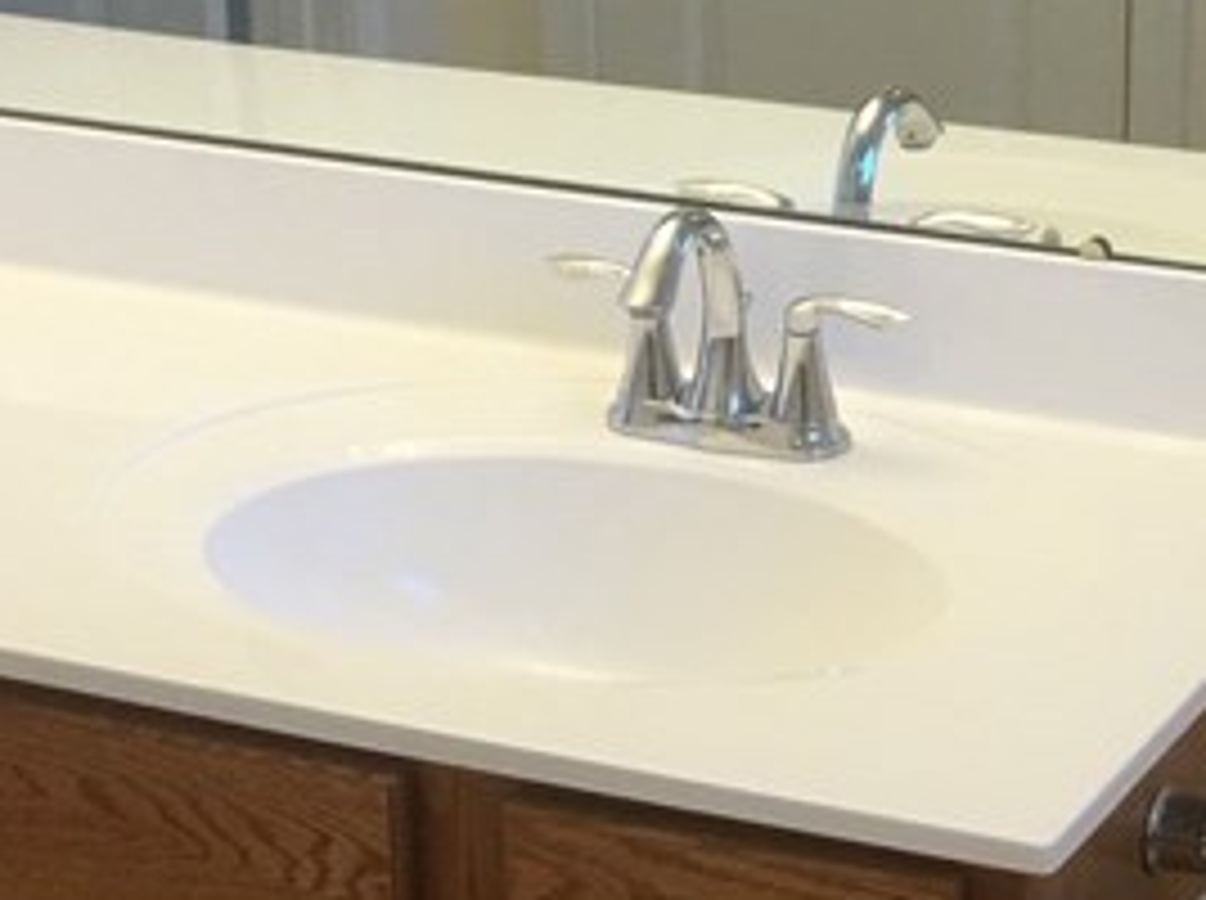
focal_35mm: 111
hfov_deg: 17.7
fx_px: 3860
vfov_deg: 13.3
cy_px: 515
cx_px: 846
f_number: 2.2
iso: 25
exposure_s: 1/30
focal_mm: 4.15
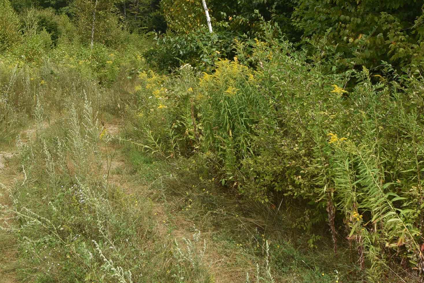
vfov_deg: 21.1
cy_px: 21
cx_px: 125
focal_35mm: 63
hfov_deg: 31.5
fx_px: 742
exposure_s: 1/200
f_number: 9
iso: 100
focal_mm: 20
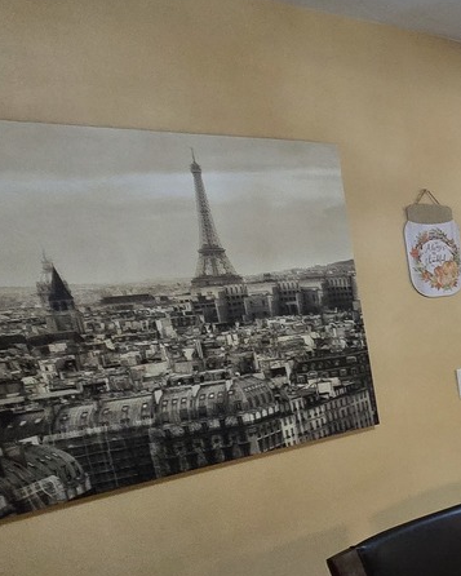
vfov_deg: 43.5
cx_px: 790
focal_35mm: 41
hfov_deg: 23.3
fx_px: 699
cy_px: 422
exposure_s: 1/60
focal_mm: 2.2
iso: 640
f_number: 2.2
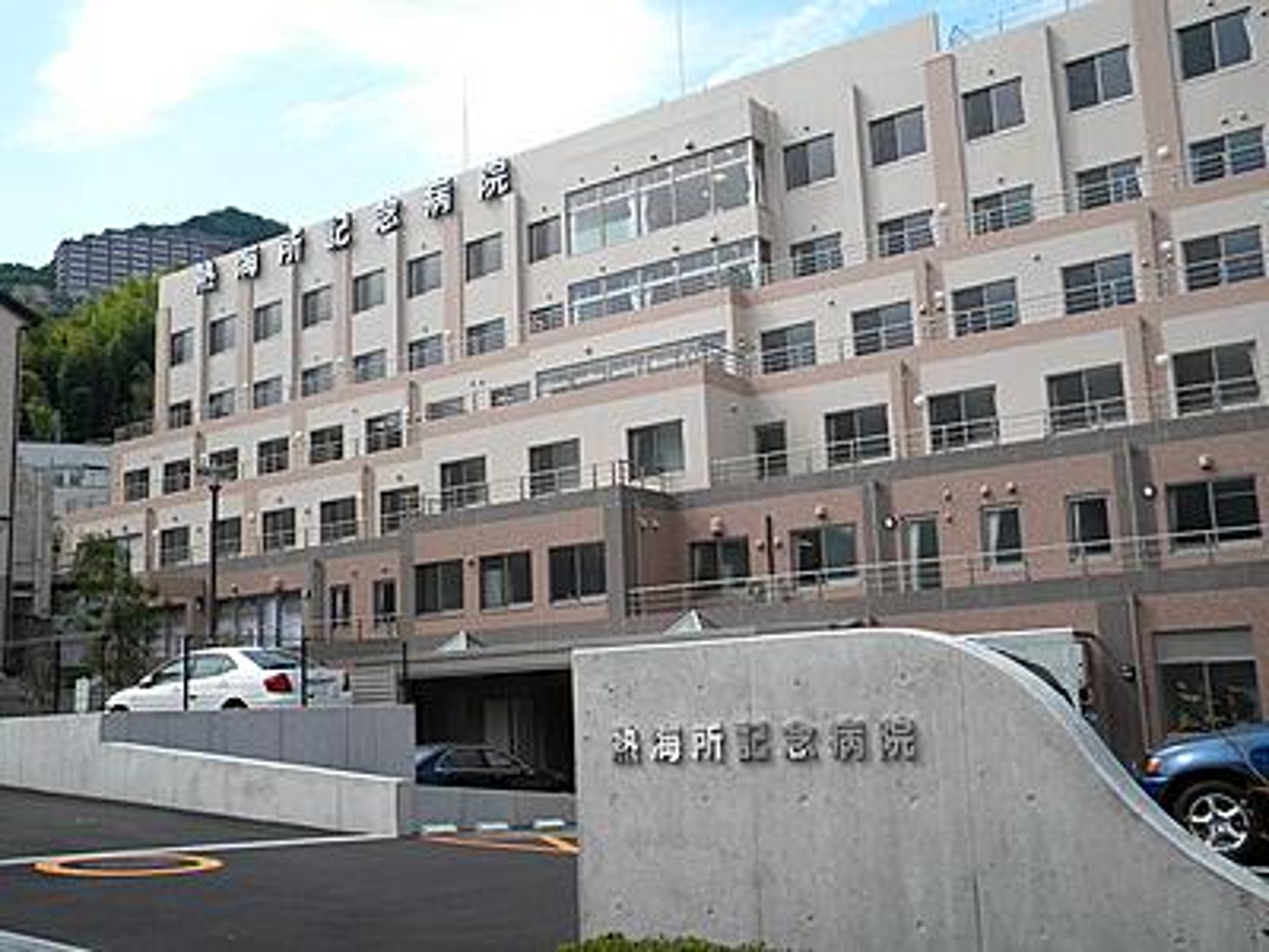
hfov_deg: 51.4
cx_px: 634
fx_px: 1320
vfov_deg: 39.7
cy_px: 476
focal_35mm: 36
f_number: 3.7
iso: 80
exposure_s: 1/706
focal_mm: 6.4
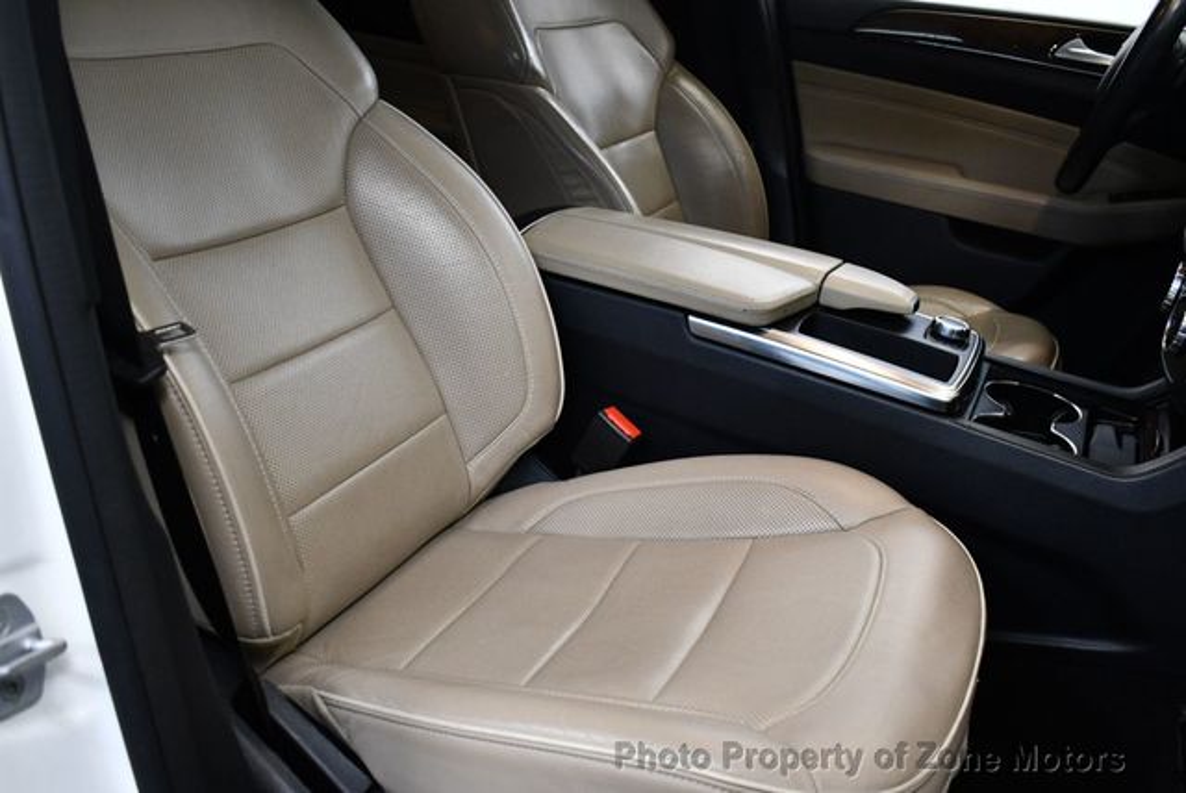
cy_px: 396
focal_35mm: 36
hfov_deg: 53.1
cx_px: 593
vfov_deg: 36.9
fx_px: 1187
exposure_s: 1/125
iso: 1600
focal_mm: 18
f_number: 3.5
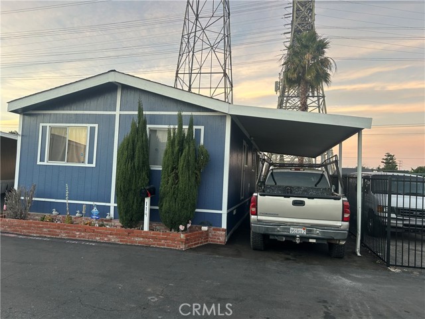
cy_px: 160
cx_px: 212
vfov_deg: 53.1
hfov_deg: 67.3
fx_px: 319
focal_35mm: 26
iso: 64
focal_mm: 5.7
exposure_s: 1/121
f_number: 1.5
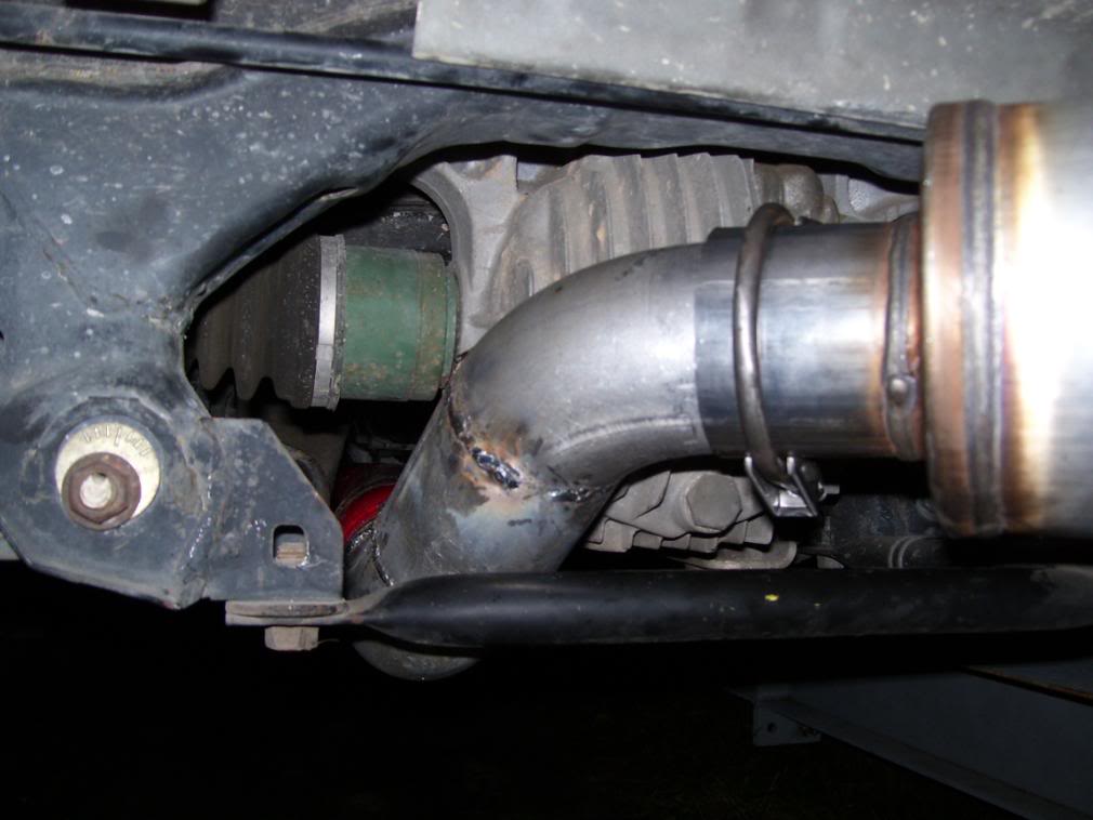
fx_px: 1137
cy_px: 410
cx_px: 546
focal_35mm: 36
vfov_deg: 39.7
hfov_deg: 51.3
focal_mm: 6
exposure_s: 1/60
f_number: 2.7
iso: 80
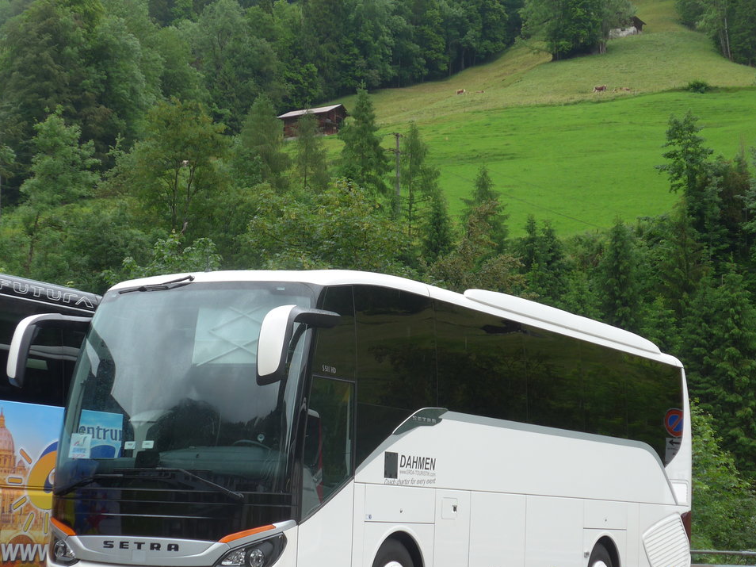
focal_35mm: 78
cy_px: 344
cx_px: 368
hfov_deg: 25.0
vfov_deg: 18.9
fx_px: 1703
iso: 80
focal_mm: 12.7
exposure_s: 1/250
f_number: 3.7
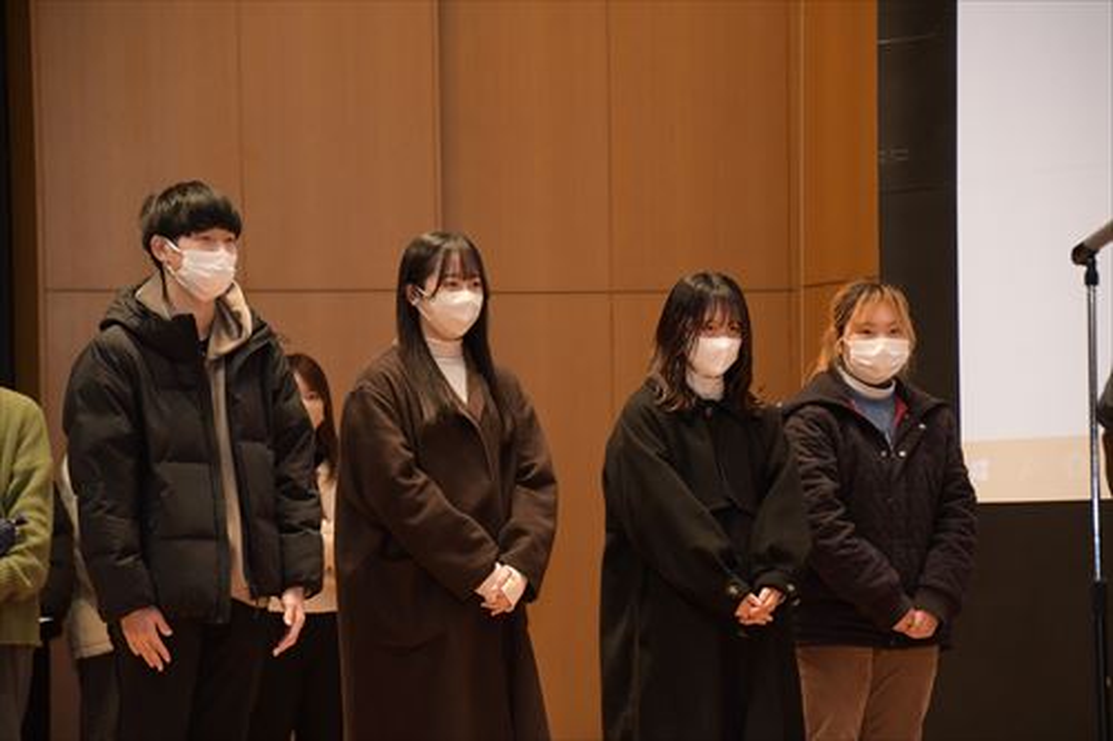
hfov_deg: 11.2
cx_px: 556
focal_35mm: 183
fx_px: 5656
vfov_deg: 7.5
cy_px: 370
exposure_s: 1/250
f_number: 5.6
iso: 3200
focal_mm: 122
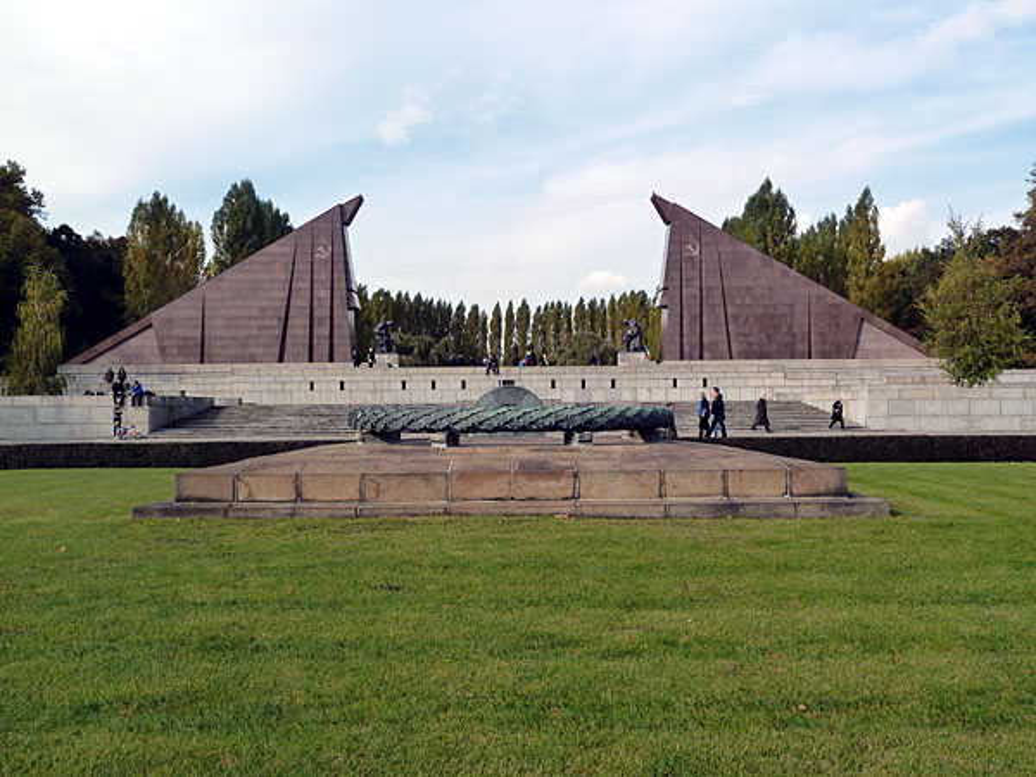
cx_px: 518
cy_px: 388
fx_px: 1107
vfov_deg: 38.7
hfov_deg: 50.1
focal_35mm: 37
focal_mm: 6.1
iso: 125
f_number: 4.5
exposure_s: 1/400
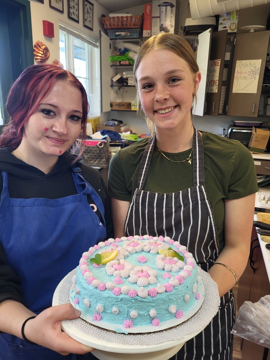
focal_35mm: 26
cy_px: 180
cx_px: 135
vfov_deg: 67.3
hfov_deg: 53.1
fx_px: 270
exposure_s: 1/120
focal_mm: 5.4
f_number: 1.8
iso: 200
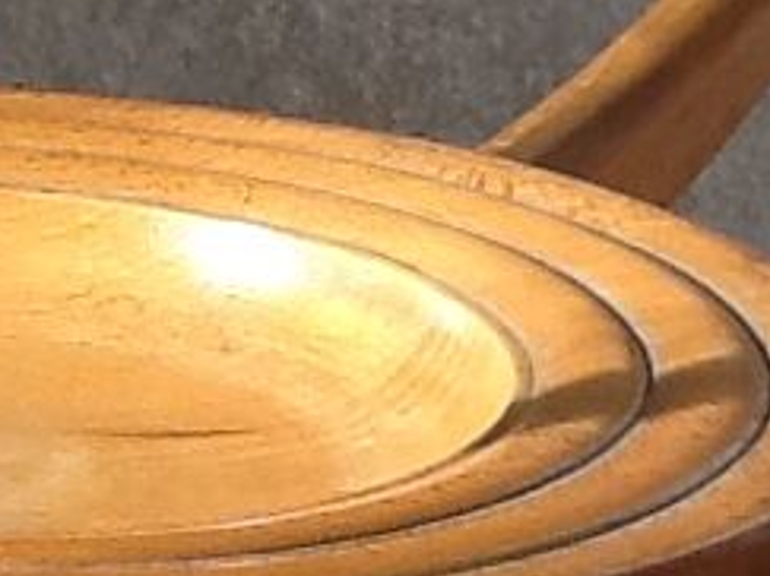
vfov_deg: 8.5
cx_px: 16
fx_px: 3869
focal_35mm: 174
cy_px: 630
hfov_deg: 11.3
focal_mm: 2.03
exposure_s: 1/326
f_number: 2.4
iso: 40
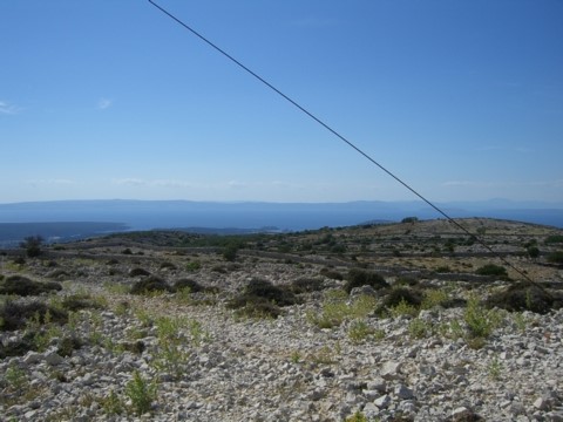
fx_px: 618
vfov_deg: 37.7
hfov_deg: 49.0
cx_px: 282
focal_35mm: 38
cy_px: 211
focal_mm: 6.2
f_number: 4.3
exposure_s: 1/1250
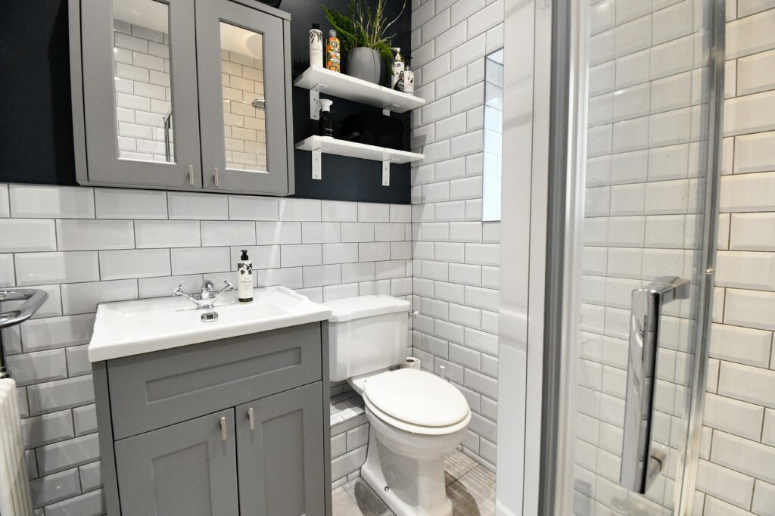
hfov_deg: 100.4
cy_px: 258
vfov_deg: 77.3
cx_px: 388
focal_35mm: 15
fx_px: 323
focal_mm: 10
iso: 1600
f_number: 10
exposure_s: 1/20
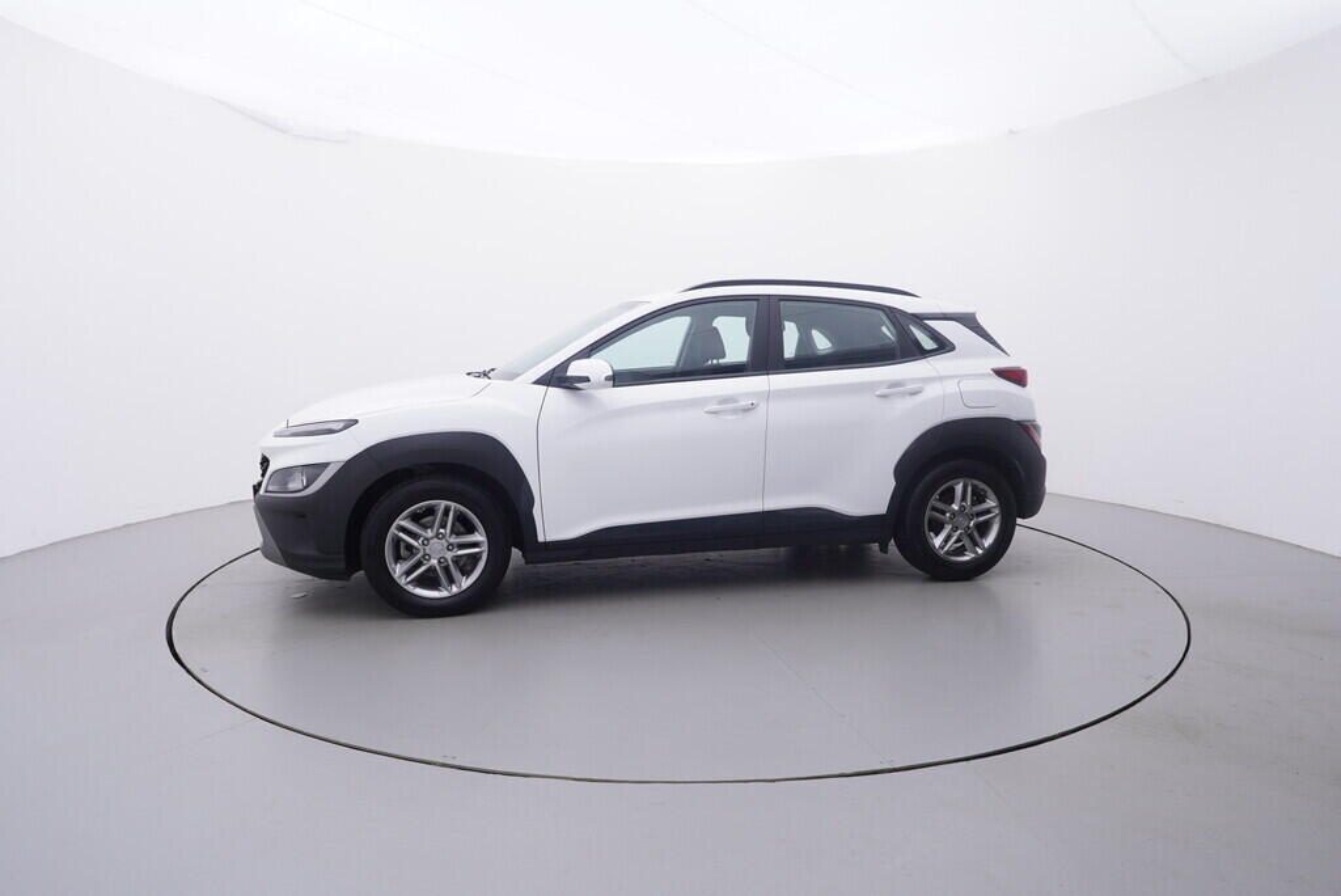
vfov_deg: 56.2
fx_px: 839
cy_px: 448
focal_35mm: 22
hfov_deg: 77.3
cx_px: 670
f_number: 5
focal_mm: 15
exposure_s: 1/80
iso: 200
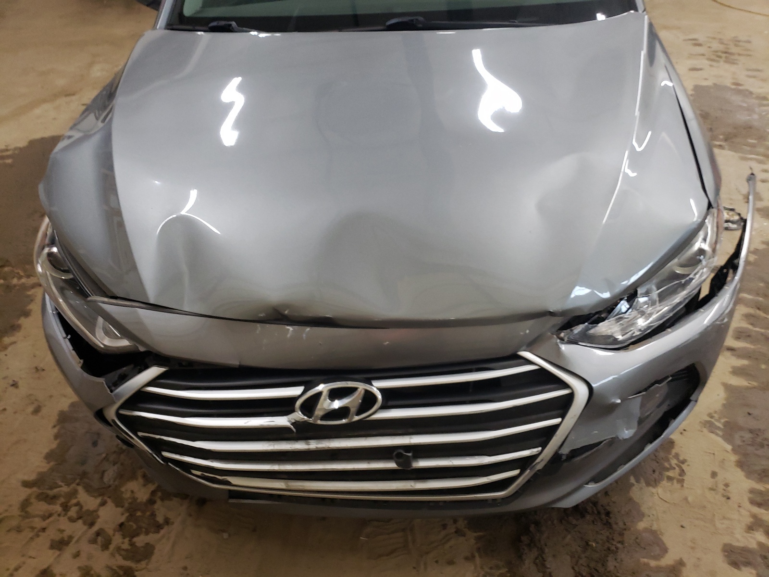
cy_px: 288
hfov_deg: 67.3
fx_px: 578
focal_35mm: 26
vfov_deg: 53.1
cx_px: 384
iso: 233
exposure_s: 1/60.2
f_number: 1.5
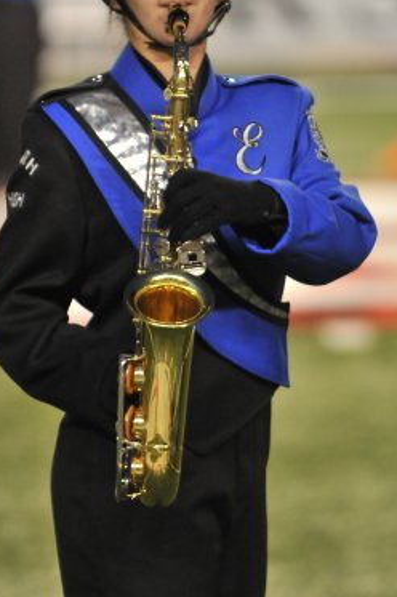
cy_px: 246
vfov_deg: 4.3
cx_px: 180
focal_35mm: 482
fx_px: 7987
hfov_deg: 2.8
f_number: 2.8
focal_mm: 200
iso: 1600
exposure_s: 1/500
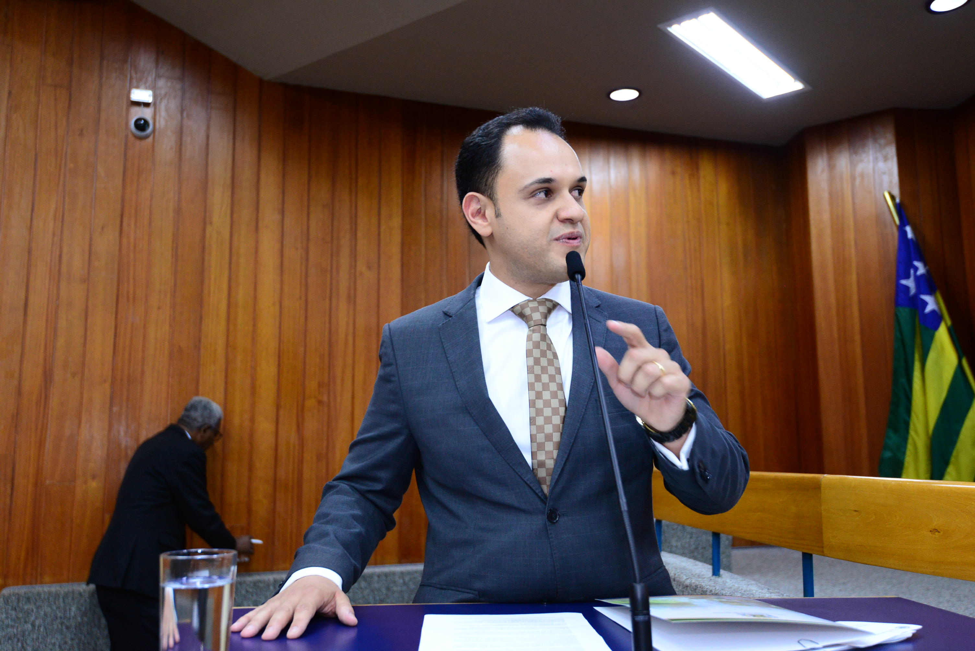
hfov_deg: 54.4
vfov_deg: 37.9
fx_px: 948
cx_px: 488
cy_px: 326
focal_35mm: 35
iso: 2500
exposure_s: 1/80
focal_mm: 35
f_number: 4
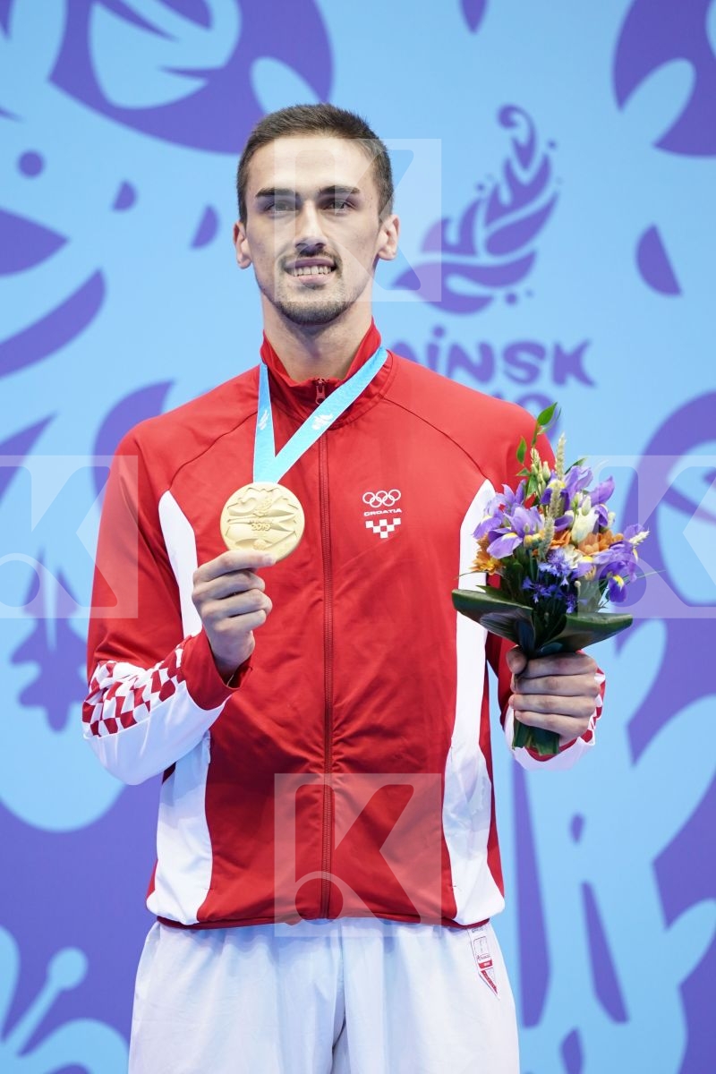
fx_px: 17899
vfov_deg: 3.4
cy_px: 537
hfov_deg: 2.3
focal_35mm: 600
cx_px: 358
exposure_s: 1/500
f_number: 2.8
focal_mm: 400
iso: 1000
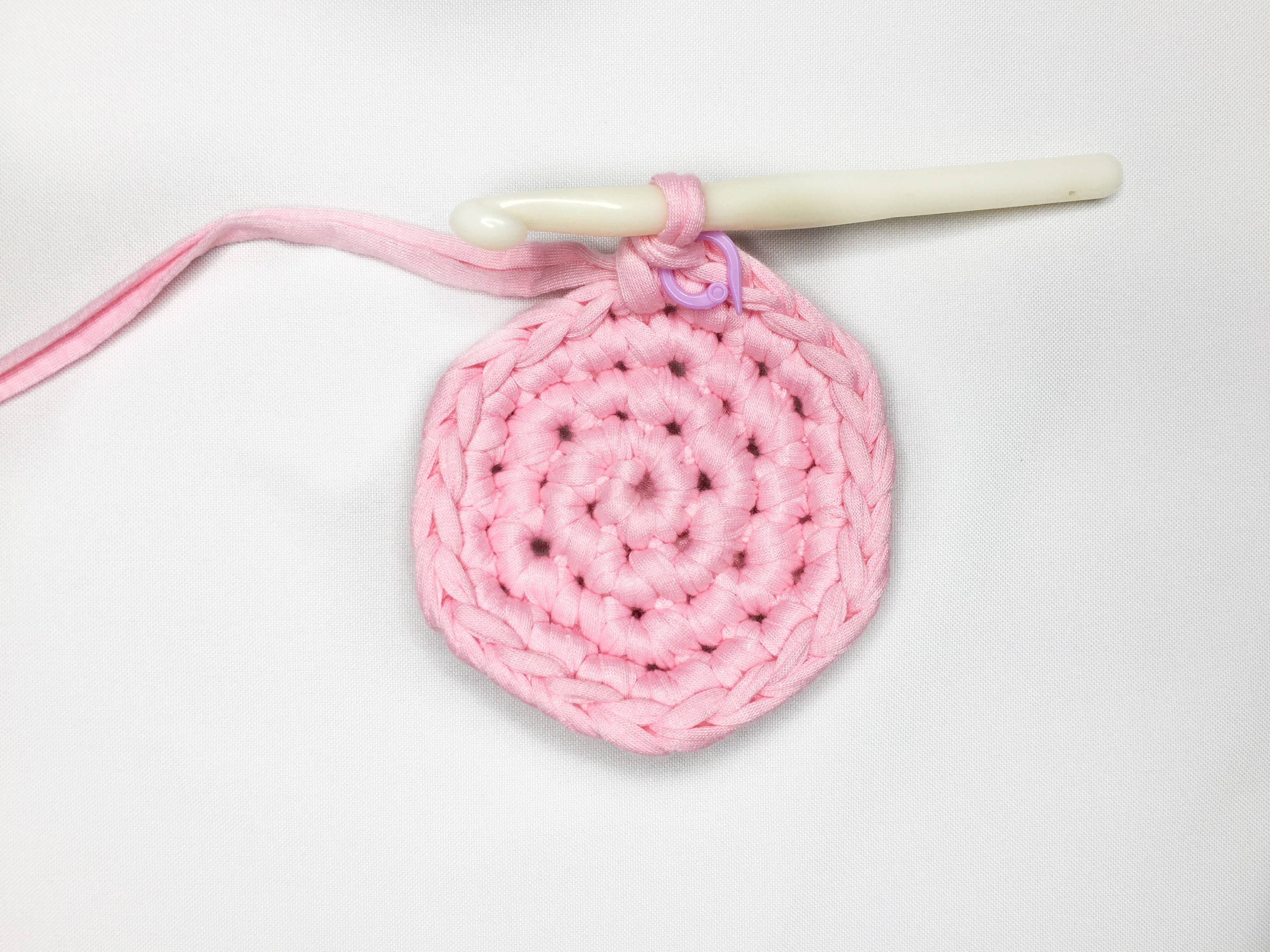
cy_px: 476
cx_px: 635
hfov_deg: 61.7
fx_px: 1064
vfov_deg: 48.2
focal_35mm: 29
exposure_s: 1/243
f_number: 2.2
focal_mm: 4.15
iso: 32
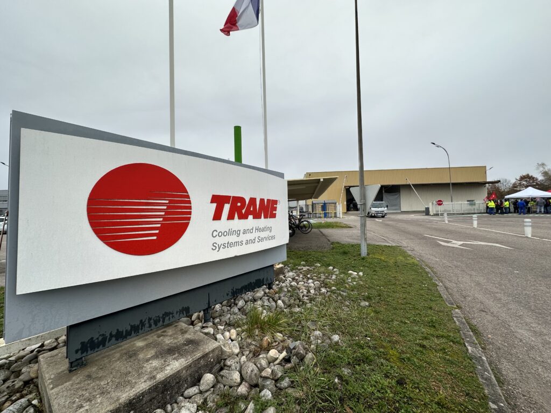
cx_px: 276
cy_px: 206
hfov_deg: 102.1
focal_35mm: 14
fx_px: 223
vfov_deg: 85.7
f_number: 2.2
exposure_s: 1/389
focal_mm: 2.22
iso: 40
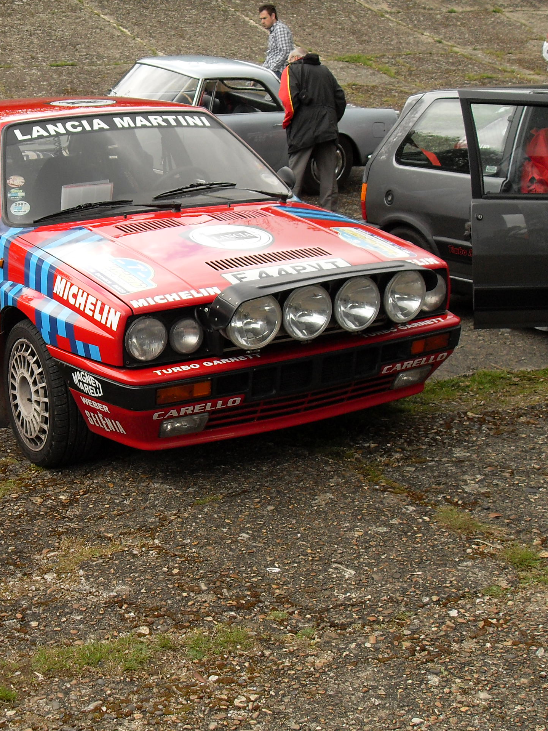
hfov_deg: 28.8
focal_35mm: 50
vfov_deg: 38.2
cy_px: 368
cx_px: 164
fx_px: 1055
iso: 80
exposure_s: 1/180
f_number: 2.8
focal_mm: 6.3
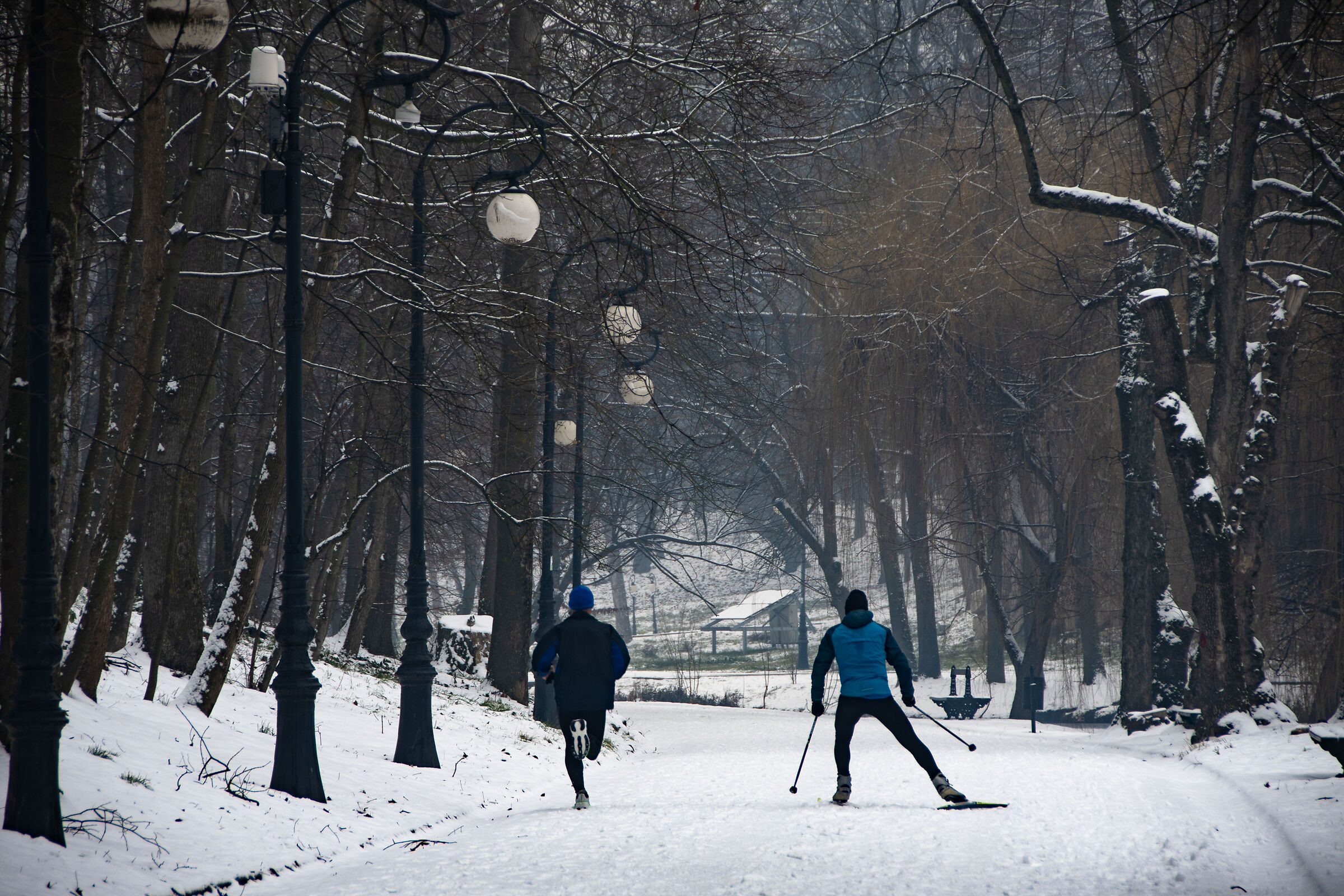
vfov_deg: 6.8
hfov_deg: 10.2
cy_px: 448
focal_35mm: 202
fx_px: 7559
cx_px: 672
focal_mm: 135
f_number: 6.3
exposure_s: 1/200
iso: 100
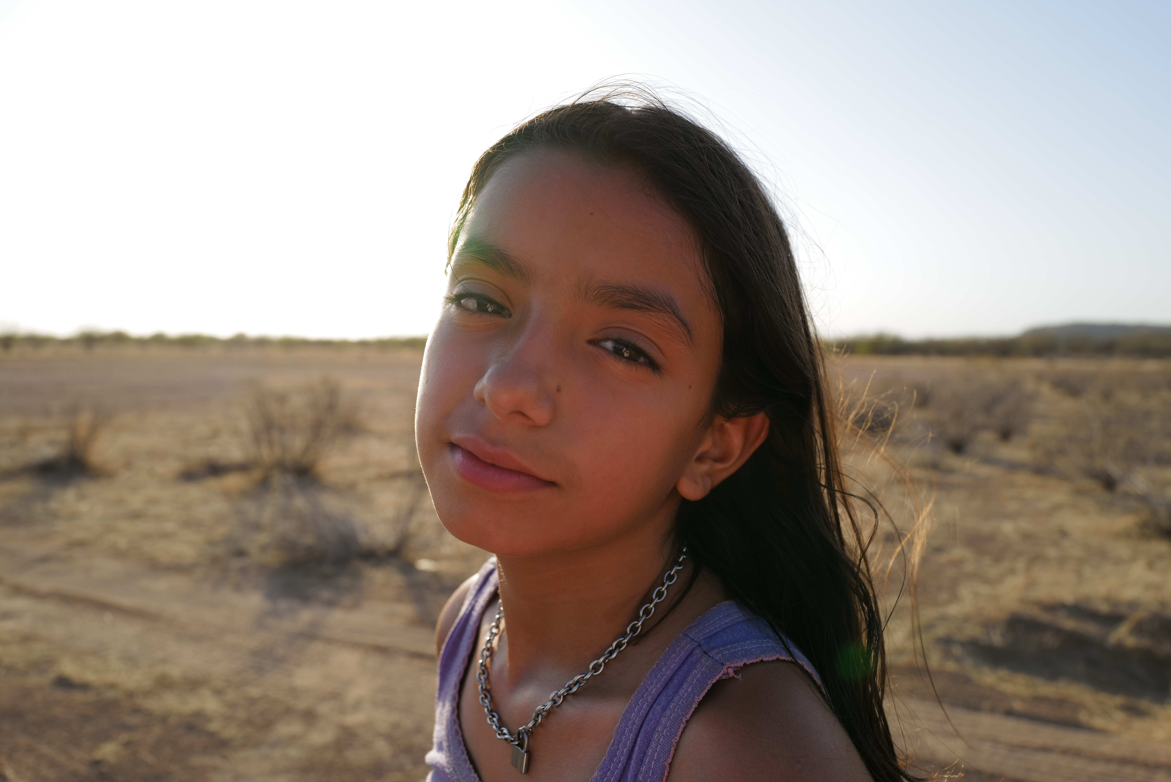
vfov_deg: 46.4
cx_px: 586
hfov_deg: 65.5
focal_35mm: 28
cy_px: 391
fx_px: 911
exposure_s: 1/250
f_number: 5.6
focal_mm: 28
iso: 100
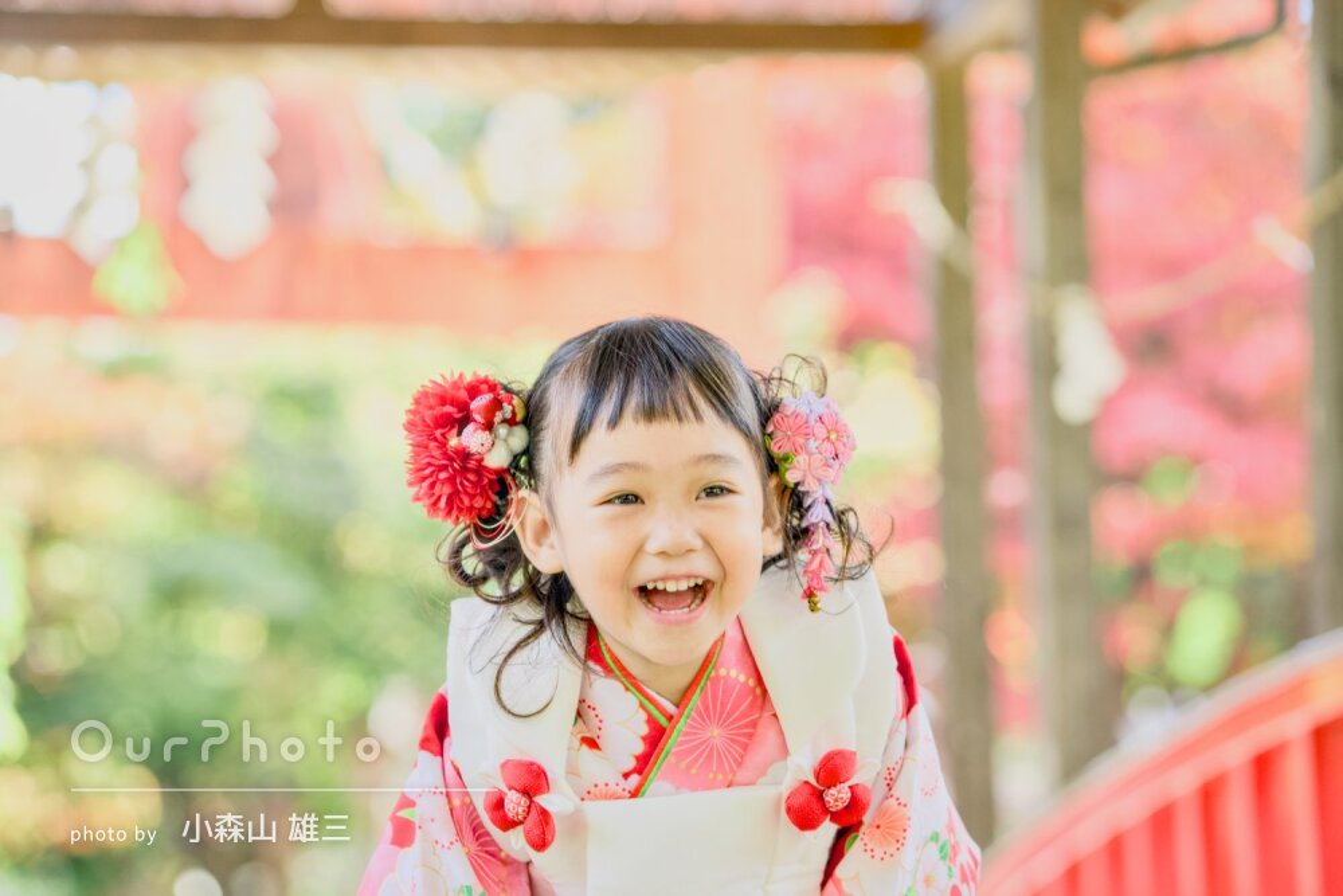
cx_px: 672
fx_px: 5186
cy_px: 448
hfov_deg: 14.8
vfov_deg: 9.9
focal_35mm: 139
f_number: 4.5
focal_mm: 139
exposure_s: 1/400
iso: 1000
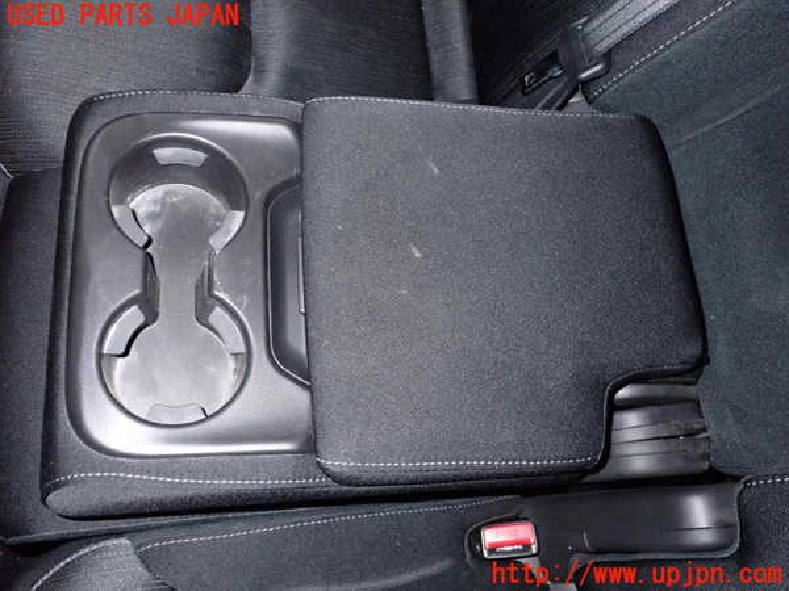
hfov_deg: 60.0
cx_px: 394
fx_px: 684
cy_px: 296
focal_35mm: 30
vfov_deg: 46.8
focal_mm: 5.4
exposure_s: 1/30
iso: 800
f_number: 6.3
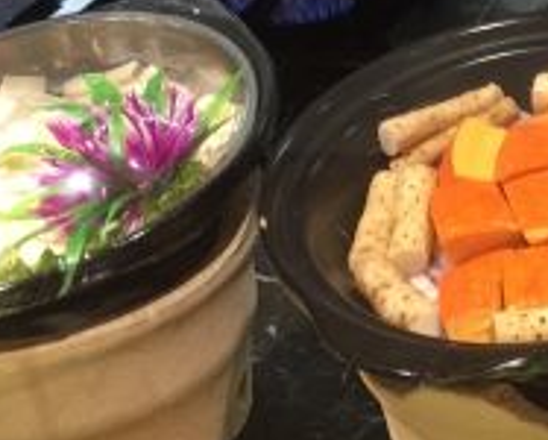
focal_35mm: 106
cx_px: 756
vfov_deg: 14.4
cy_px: 66
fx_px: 1721
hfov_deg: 16.8
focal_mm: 4.15
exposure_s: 1/17
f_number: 2.2
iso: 125
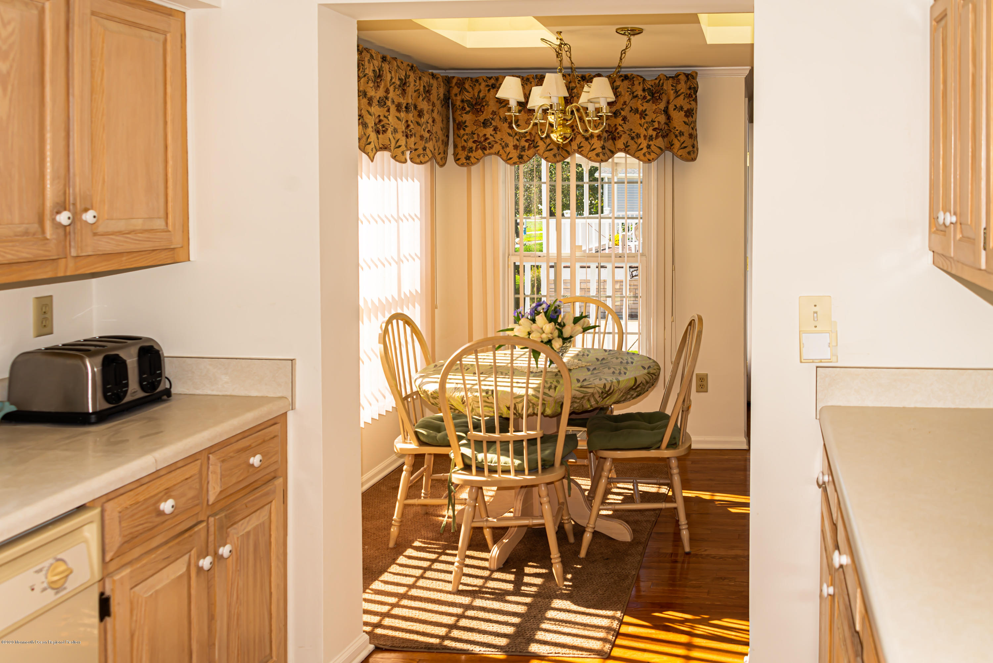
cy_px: 332
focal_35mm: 32
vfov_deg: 41.1
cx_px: 496
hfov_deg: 58.7
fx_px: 883
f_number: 4.5
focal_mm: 32
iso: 100
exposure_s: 1/200
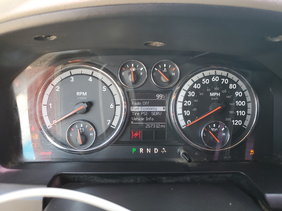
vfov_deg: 53.1
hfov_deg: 67.3
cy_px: 106
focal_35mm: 26
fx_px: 212
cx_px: 141
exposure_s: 1/120
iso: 82
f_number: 1.5
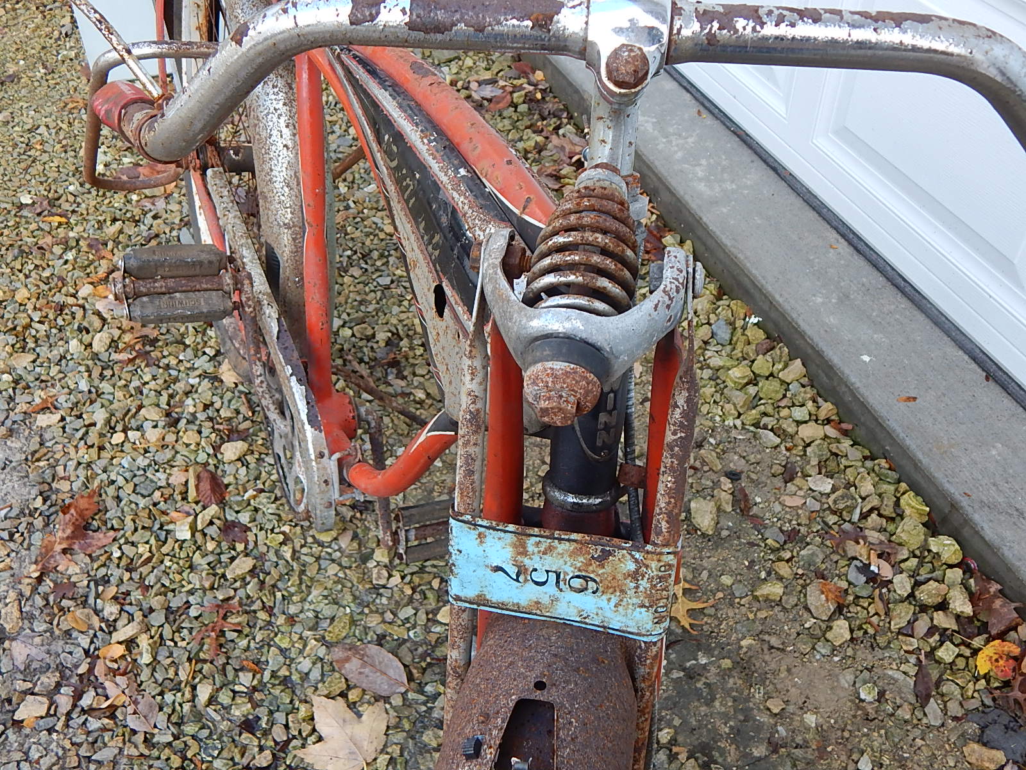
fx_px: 919
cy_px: 385
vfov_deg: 45.4
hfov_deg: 58.4
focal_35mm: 31
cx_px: 513
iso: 125
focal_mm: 5.6
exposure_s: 1/100
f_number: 3.2
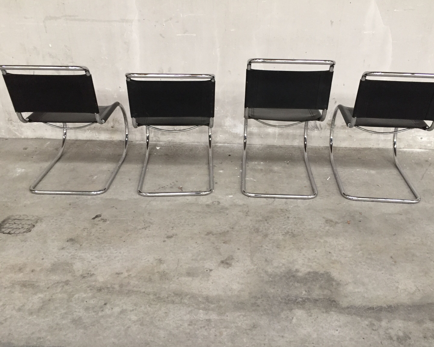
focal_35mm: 32
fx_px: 411
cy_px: 166
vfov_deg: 45.8
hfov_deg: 55.6
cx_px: 229
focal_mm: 4.15
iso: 200
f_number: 2.2
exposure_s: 1/33
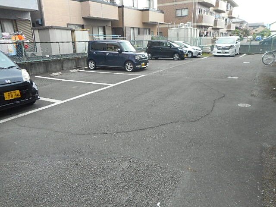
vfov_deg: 54.9
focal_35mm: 25
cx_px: 138
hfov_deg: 69.4
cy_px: 104
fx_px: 199
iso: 280
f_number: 3.7
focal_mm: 4.5
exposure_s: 1/250
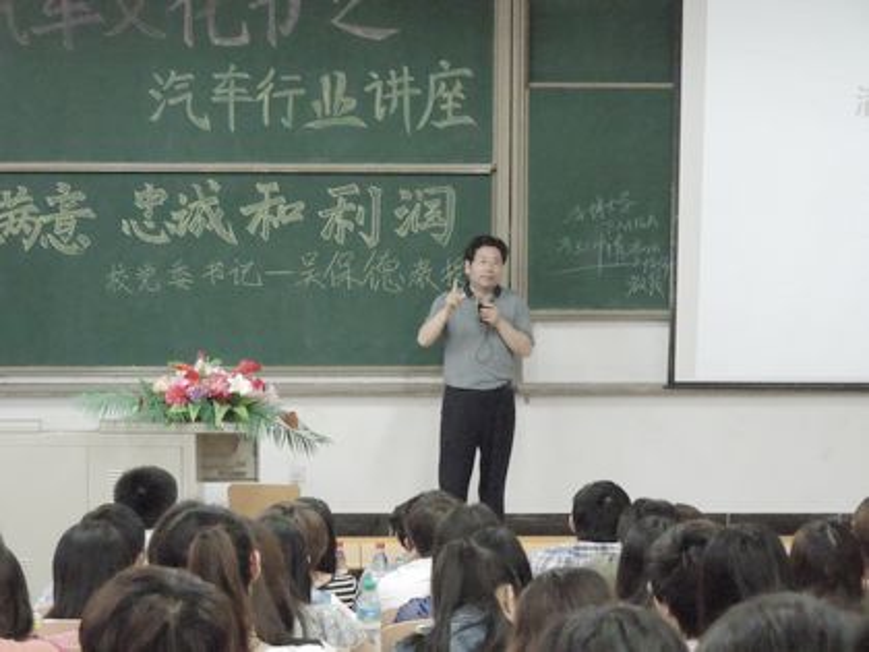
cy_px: 326
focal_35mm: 106
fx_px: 2661
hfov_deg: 18.5
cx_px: 434
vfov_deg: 14.0
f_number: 4.7
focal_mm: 19.1
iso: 3200
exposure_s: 1/50
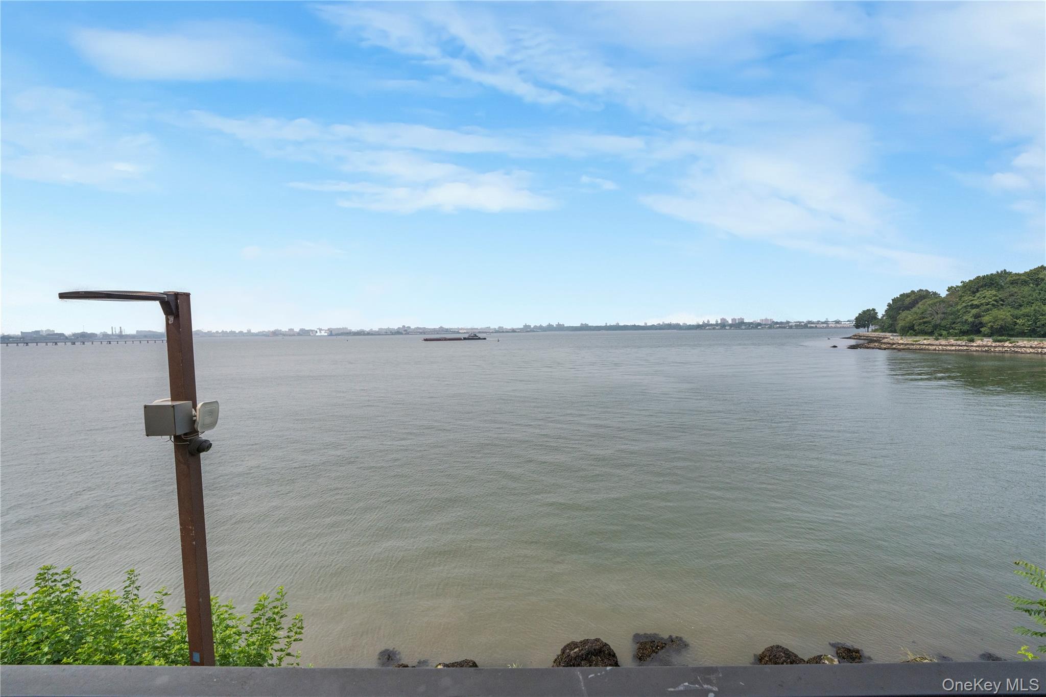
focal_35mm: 14
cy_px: 348
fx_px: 407
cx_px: 523
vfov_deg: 81.2
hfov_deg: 104.3
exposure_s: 1/1600
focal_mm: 14
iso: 800
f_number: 13
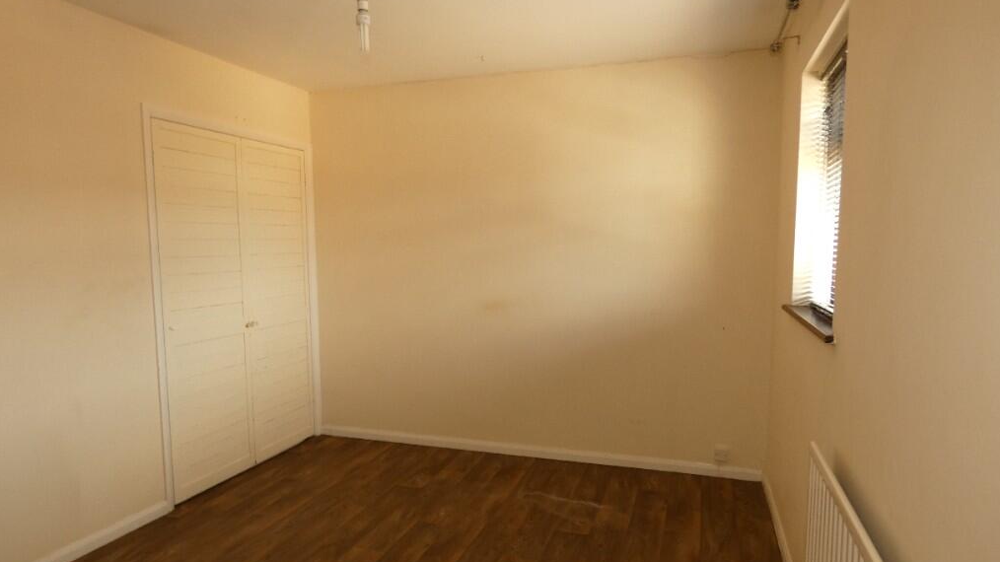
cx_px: 502
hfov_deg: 81.2
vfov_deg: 51.4
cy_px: 308
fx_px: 583
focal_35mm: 22
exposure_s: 1/20
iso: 100
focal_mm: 3.6
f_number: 2.8
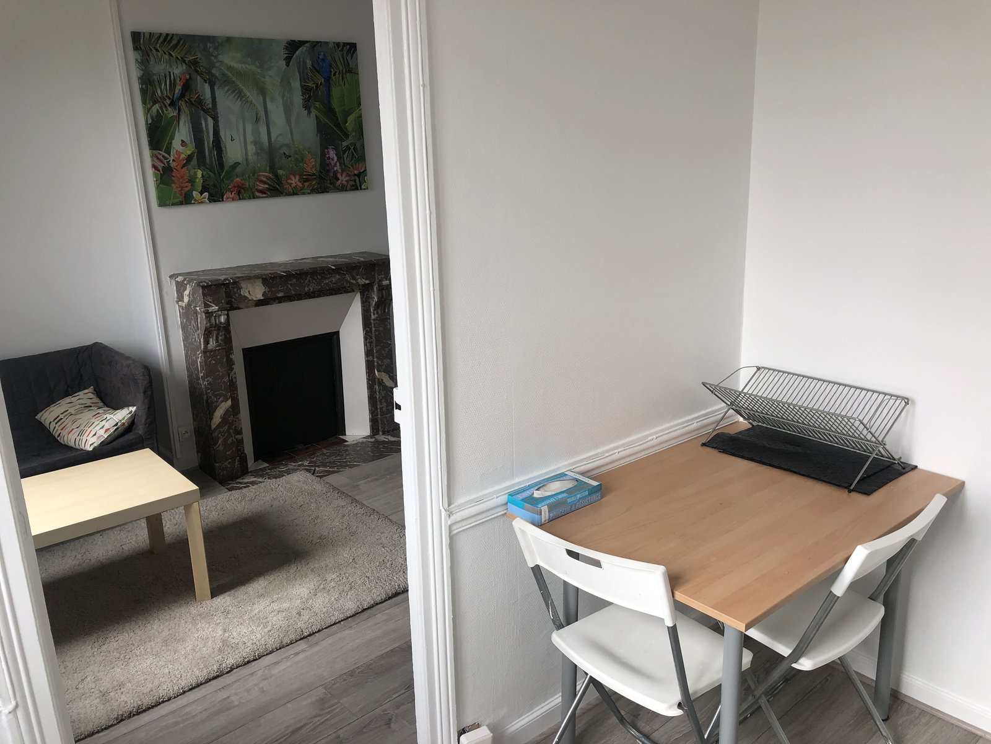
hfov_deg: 63.4
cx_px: 496
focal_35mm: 28
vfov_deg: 49.7
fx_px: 802
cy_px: 372
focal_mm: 4
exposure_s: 1/120
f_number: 1.8
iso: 32
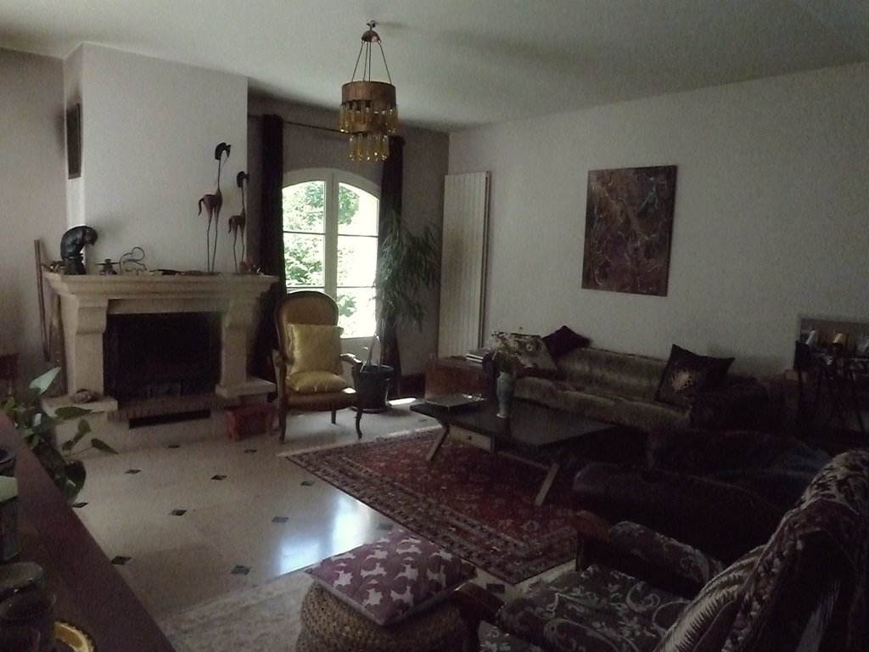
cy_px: 326
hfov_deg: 69.4
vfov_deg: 54.9
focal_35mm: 25
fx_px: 628
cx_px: 434
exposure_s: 1/400
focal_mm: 4.1
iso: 2500
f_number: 4.5
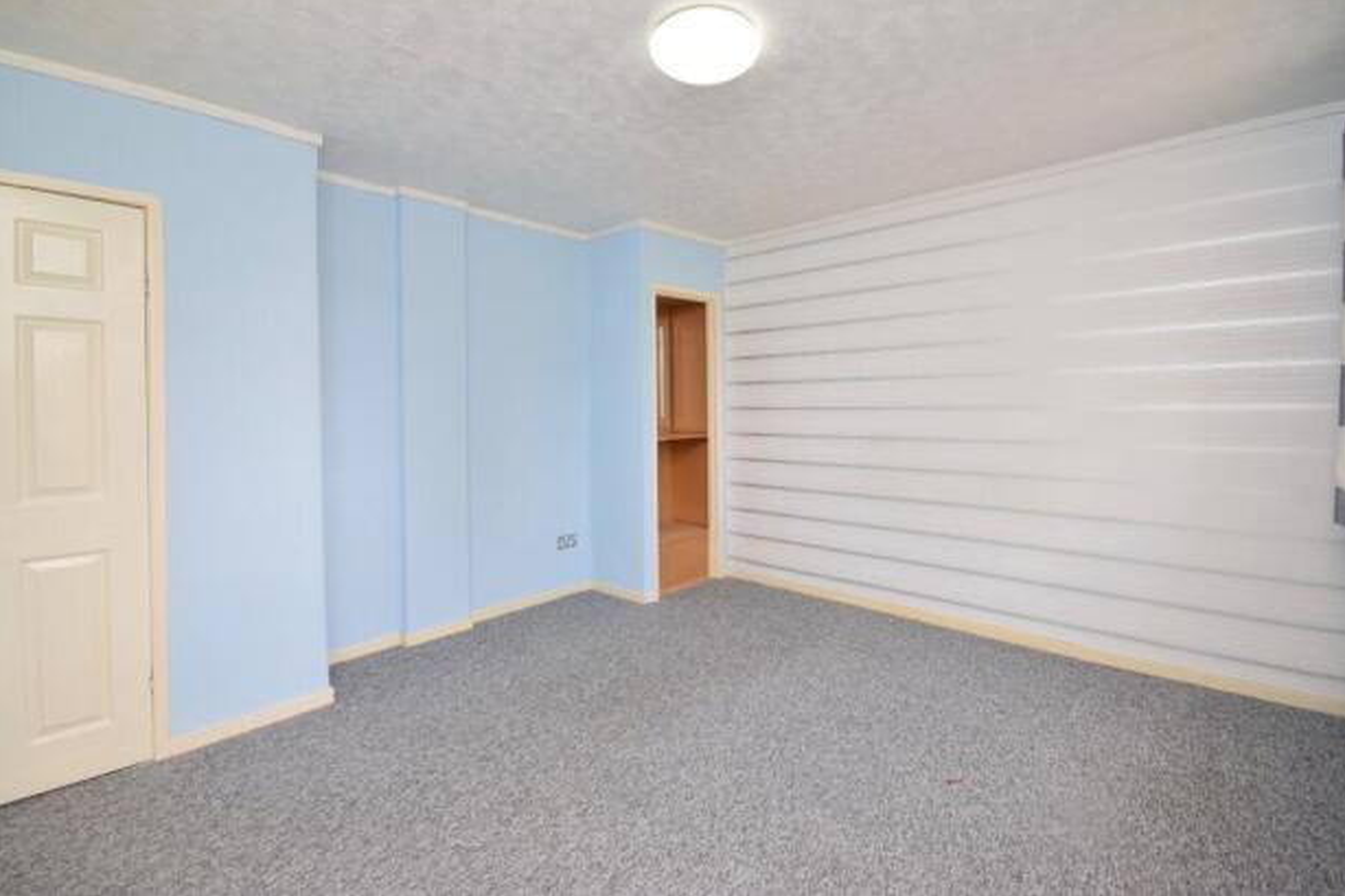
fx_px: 598
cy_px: 420
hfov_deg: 96.7
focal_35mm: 16
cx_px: 678
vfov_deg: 73.6
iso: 800
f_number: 9
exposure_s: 1/80
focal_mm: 10
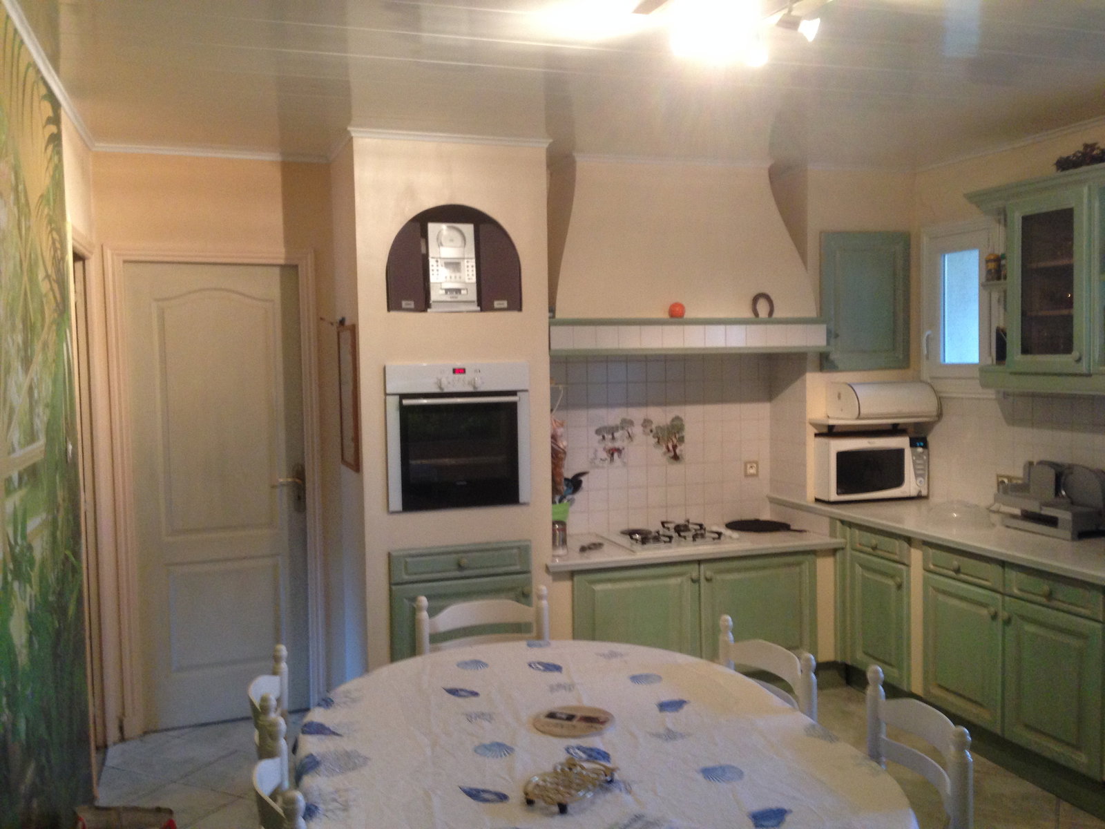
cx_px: 552
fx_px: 1053
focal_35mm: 33
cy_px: 414
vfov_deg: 42.9
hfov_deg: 55.4
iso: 200
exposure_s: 1/20
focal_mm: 4.12
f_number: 2.4
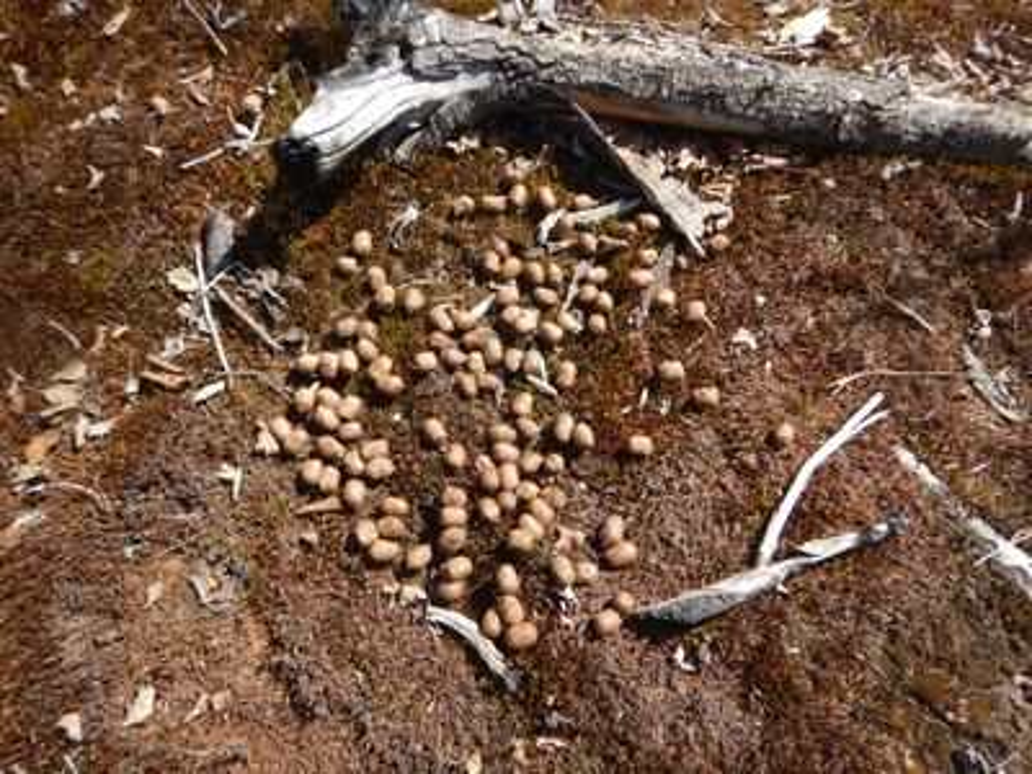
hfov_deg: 71.6
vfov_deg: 56.8
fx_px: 716
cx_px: 516
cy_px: 387
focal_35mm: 24
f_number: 2.8
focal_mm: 4.3
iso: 125
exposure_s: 1/800
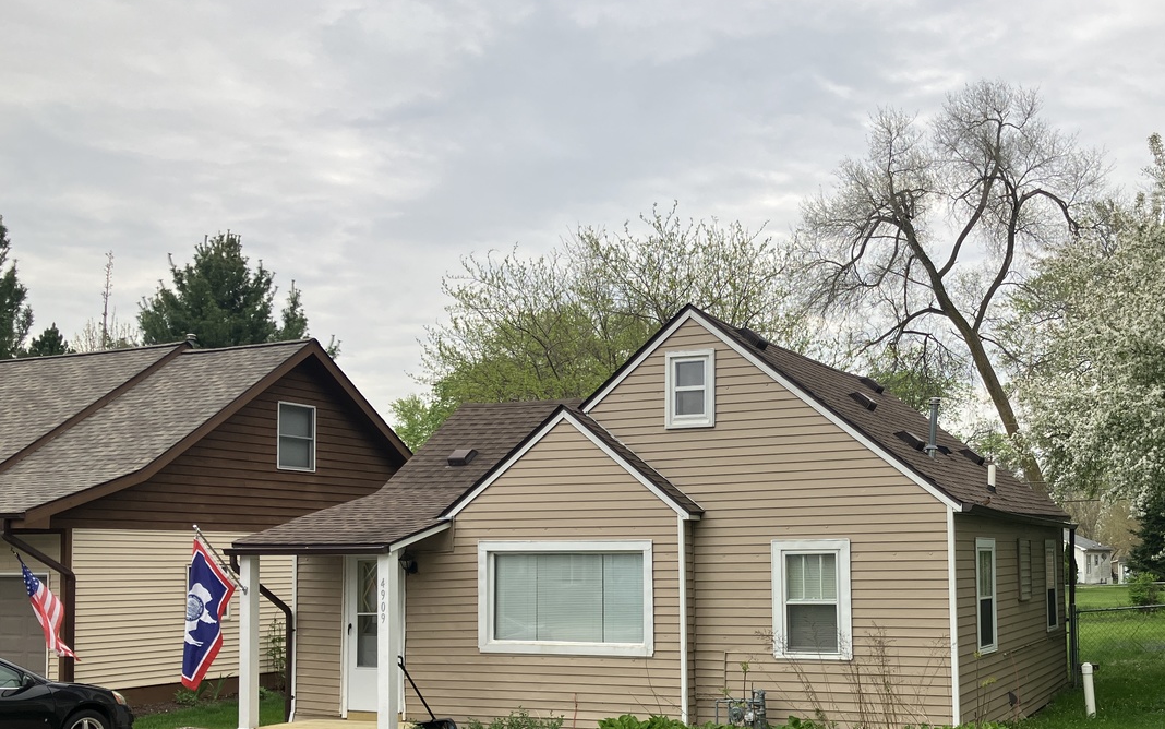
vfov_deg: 31.6
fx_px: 1270
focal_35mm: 40
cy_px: 522
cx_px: 750
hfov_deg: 48.6
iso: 32
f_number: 1.8
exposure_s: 1/340
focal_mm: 3.99
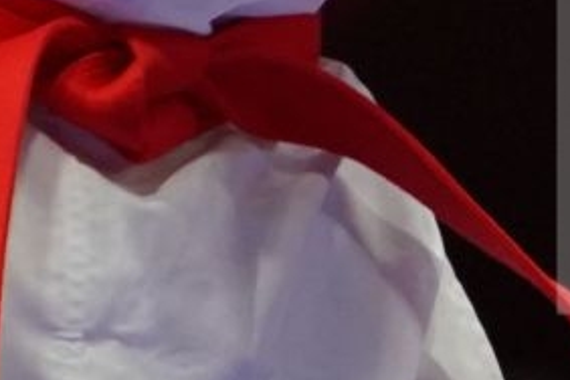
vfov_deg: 0.5
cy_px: -588
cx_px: -625
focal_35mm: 2684
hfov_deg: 0.8
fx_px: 42493
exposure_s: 1/1000
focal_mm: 280
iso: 2500
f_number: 4
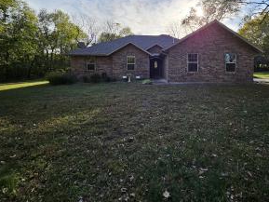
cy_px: 74
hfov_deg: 86.3
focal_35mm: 18
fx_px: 140
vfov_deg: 70.3
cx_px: 165
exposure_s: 1/487
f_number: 2.2
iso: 32
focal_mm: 1.74
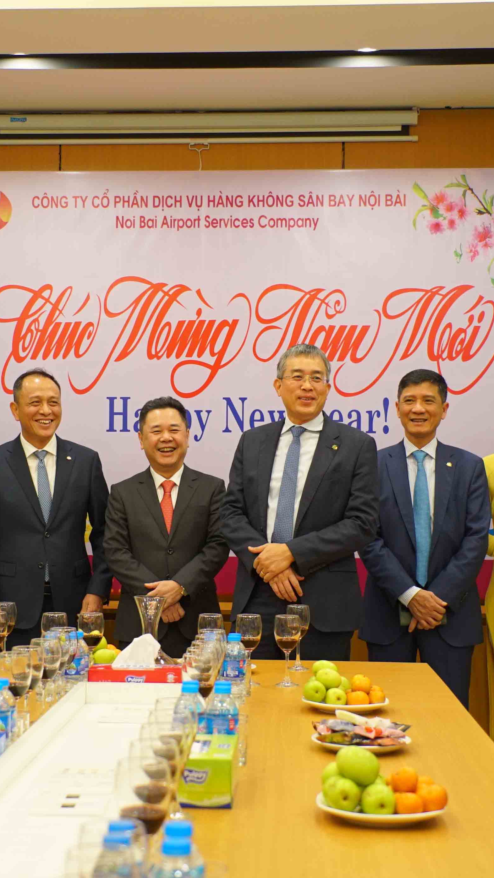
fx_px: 1444
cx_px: 177
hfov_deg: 19.4
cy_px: 439
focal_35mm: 62
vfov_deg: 33.8
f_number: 4
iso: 1250
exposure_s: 1/125
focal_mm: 39
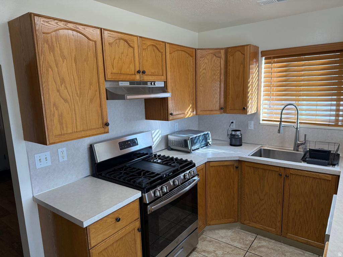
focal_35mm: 24
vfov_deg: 56.8
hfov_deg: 71.6
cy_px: 128
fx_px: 238
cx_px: 172
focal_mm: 6.76
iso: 125
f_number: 1.78
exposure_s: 1/240
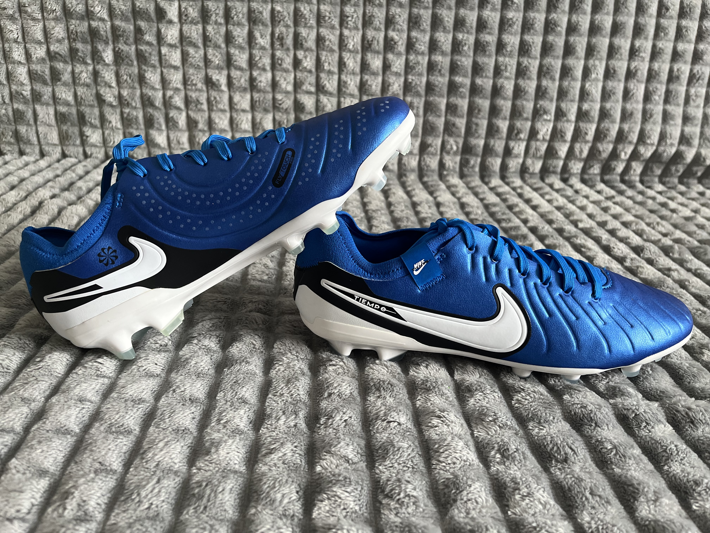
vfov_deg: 53.1
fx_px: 533
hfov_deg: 67.3
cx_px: 355
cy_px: 266
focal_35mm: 26
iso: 250
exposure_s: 1/50
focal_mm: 5.1
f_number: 1.6
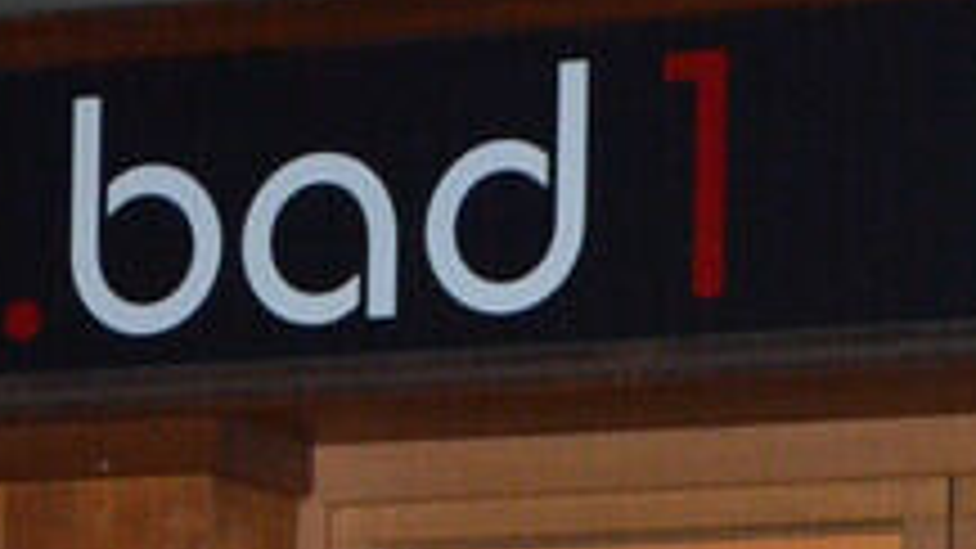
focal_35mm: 253
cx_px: 414
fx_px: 6557
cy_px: 1174
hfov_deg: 8.5
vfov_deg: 4.7
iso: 3200
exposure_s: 1/60
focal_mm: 35
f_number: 4.5
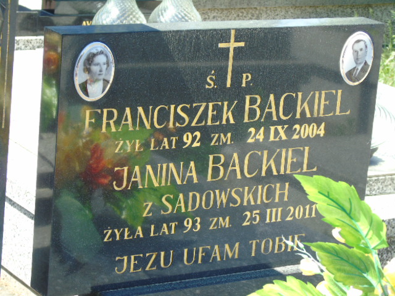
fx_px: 1415
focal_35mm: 124
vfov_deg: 12.0
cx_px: 198
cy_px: 148
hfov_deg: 15.9
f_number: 4.6
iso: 80
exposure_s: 1/100
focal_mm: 22
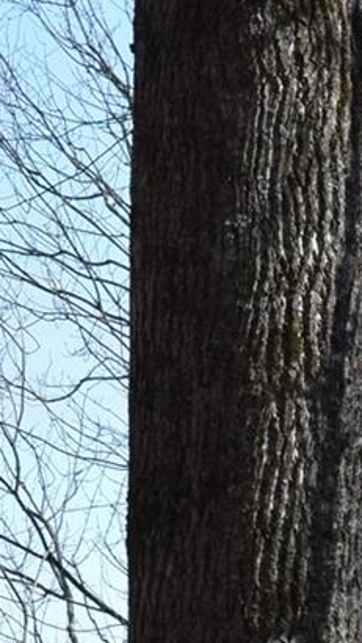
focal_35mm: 408
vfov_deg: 5.2
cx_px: -454
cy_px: 1047
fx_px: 6954
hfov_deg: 3.0
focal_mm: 52
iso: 200
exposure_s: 1/250
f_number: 8
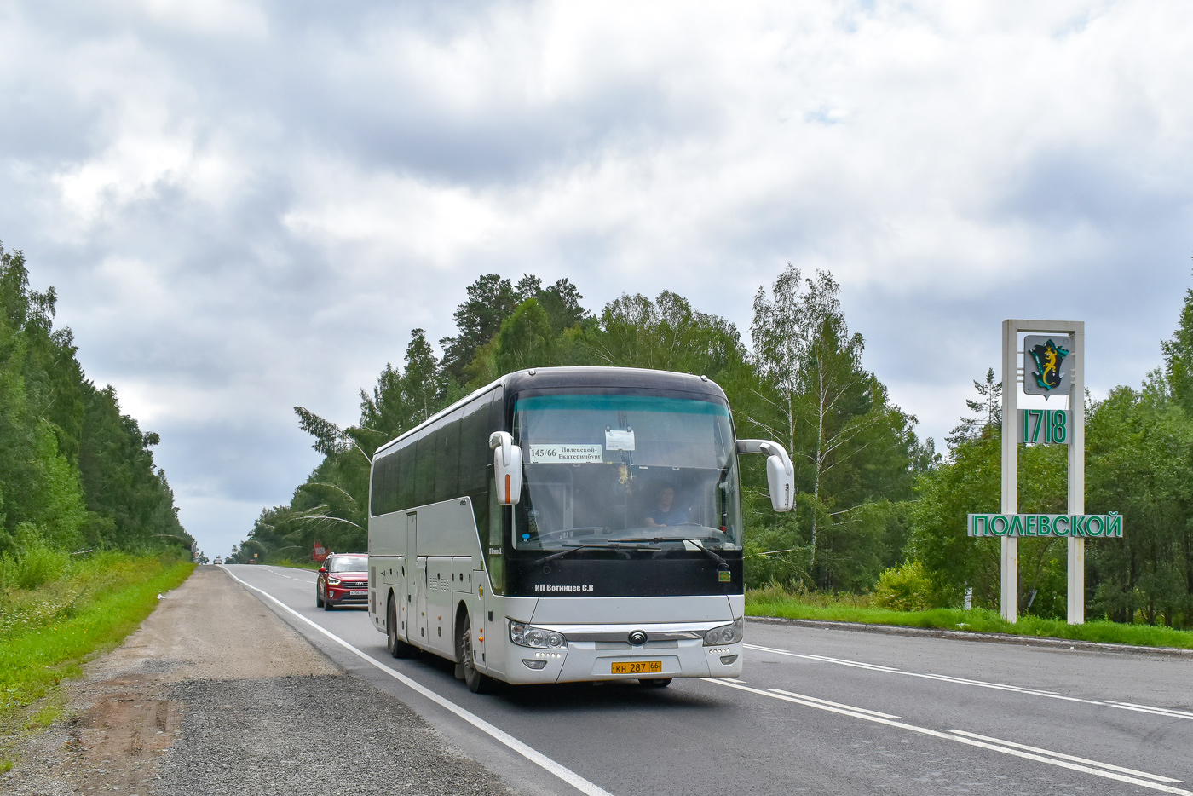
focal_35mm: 34
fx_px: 1143
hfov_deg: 55.1
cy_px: 398
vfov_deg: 38.4
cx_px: 596
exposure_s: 1/2000
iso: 400
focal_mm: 23
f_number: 7.1
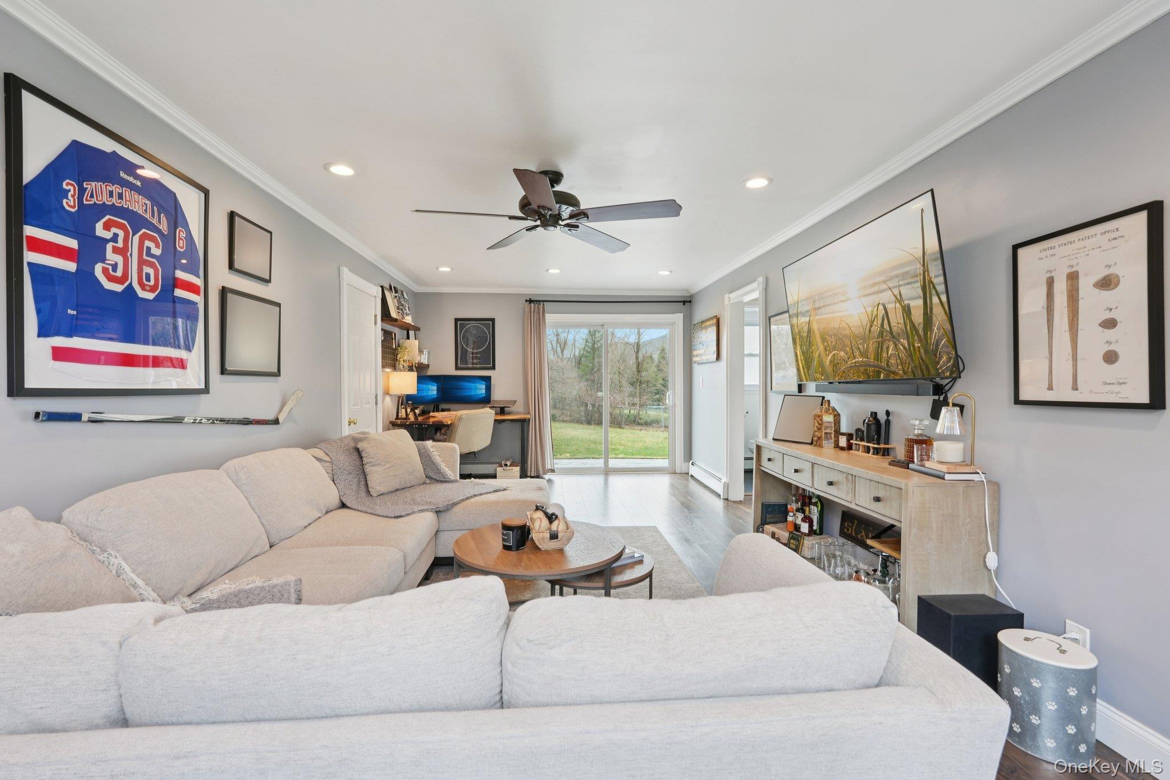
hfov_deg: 95.0
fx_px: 536
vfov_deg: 72.0
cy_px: 390
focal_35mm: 16
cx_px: 585
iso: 400
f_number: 9
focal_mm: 16.5
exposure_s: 1/20
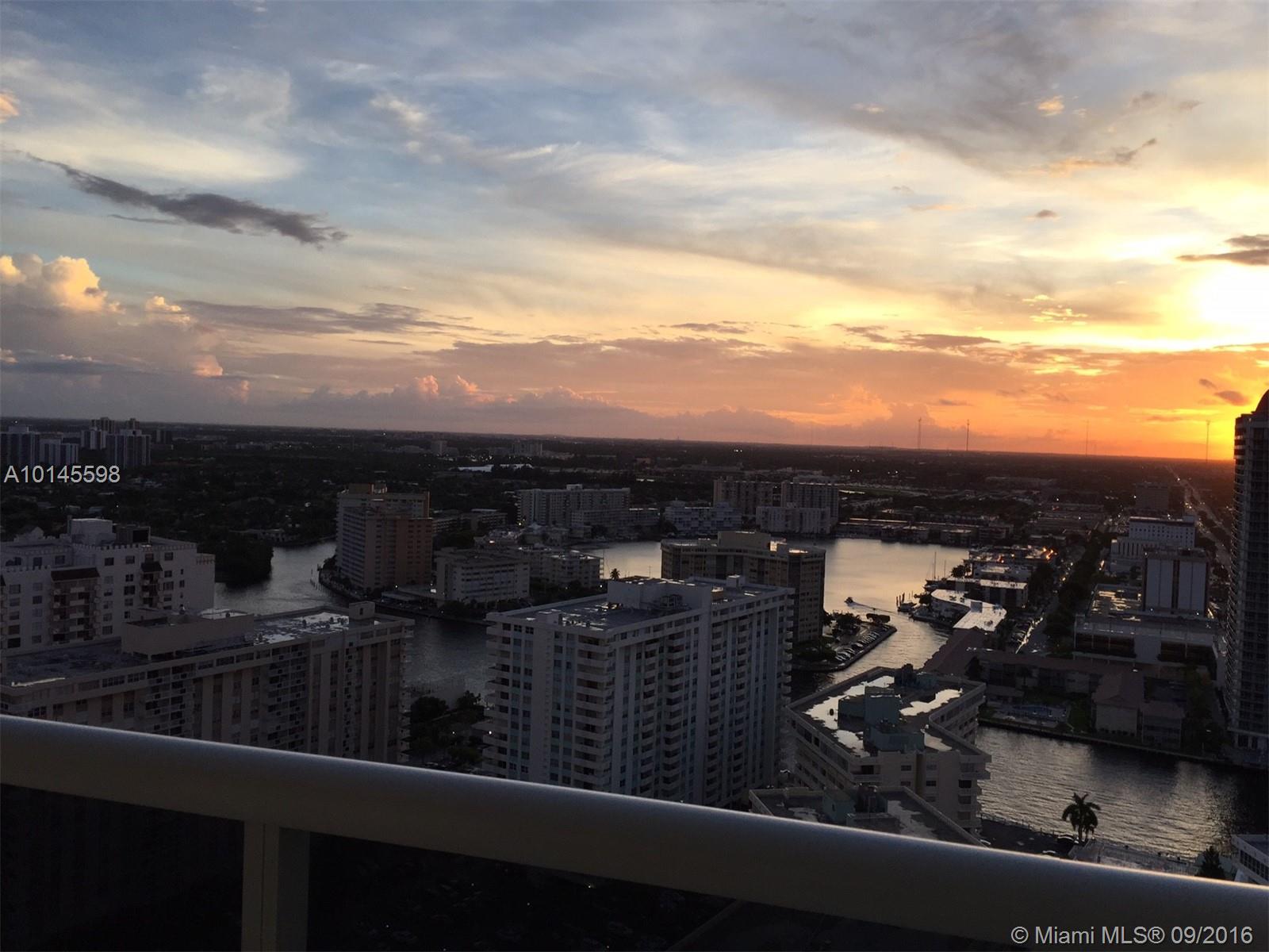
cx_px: 634
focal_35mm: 29
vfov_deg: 48.2
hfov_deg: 61.7
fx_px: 1063
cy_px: 476
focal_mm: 4.15
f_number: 2.2
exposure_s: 1/316
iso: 32
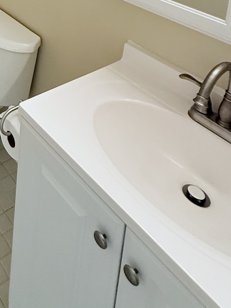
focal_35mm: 38
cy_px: -85
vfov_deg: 35.2
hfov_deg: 30.6
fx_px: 338
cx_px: -61
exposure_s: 1/120
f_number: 2.2
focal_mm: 2.22
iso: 320
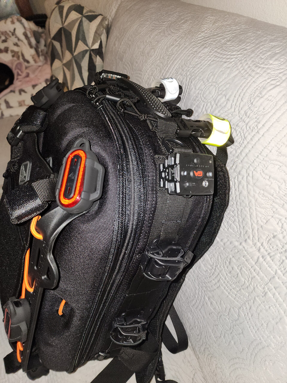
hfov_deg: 58.9
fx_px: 254
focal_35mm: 23
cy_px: 192
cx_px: 144
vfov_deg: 73.9
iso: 80
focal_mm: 6.4
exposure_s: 1/50
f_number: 1.8
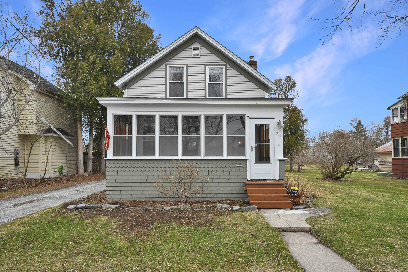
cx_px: 204
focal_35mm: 21
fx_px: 238
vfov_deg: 59.5
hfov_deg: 81.2
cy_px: 136
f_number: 14
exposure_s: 1/320
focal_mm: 21
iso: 2000
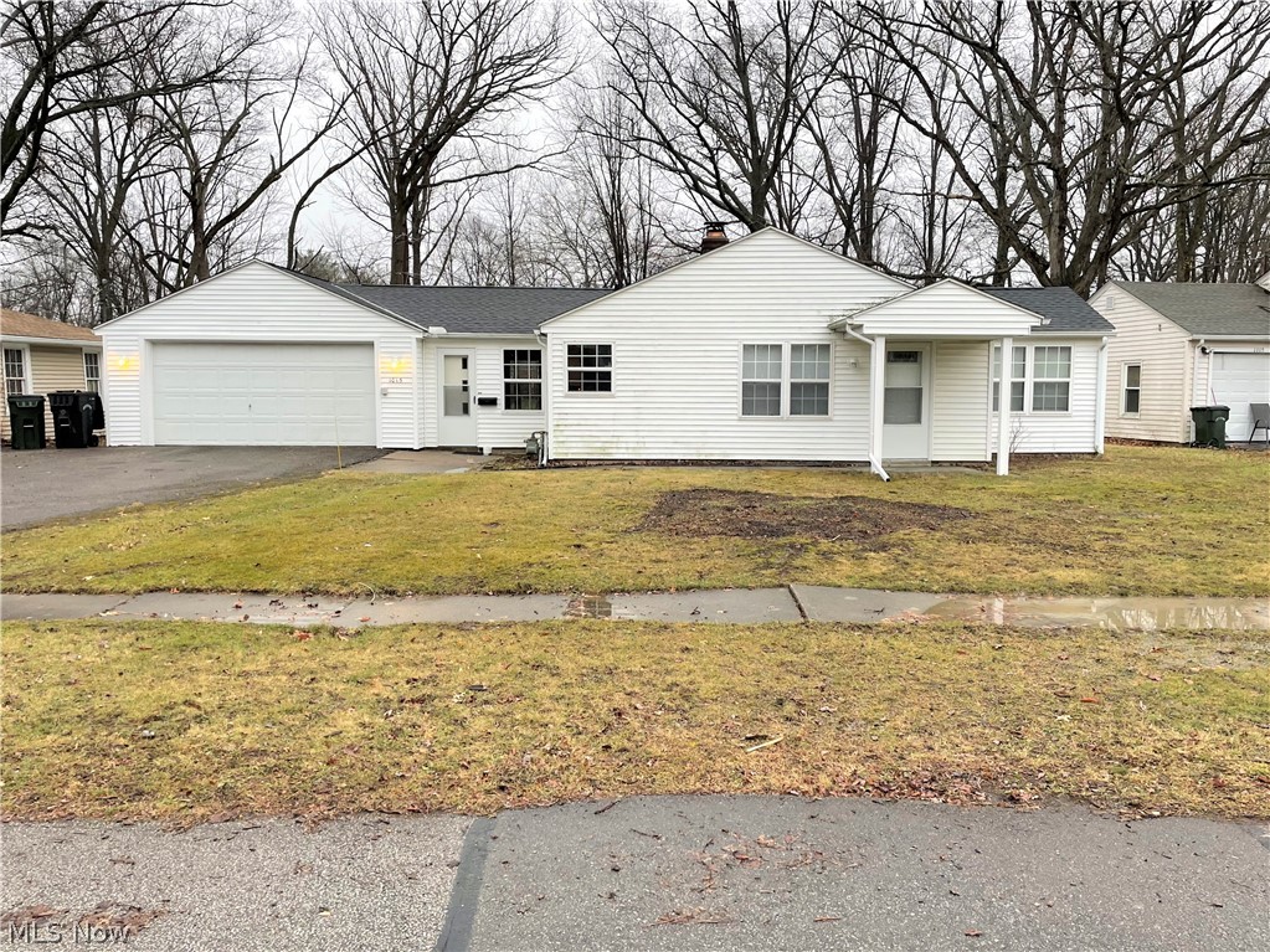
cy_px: 476
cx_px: 635
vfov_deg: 53.1
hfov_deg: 67.3
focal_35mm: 26
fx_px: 954
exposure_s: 1/121
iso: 40
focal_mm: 4.2
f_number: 1.6
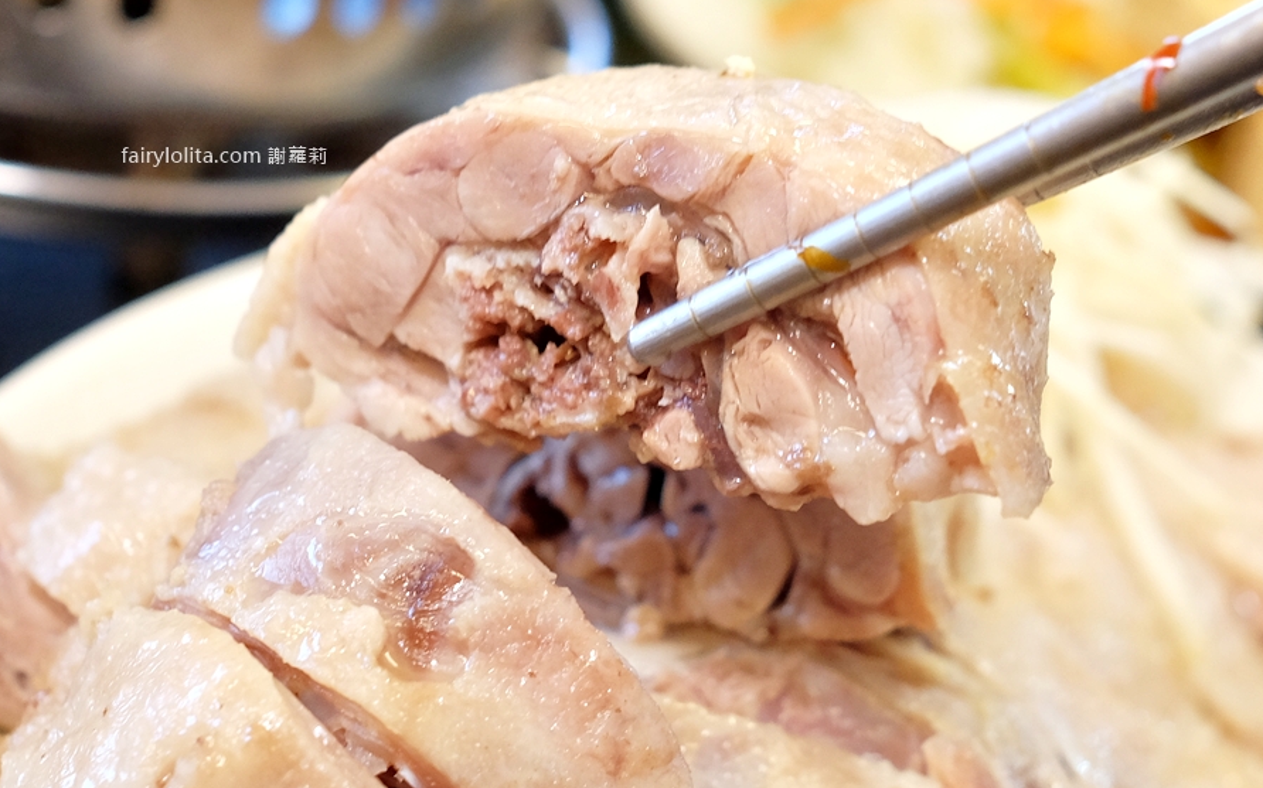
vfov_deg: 35.3
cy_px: 420
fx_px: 1239
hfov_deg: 54.0
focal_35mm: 36
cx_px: 636
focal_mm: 23
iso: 1250
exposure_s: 1/38
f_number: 3.6
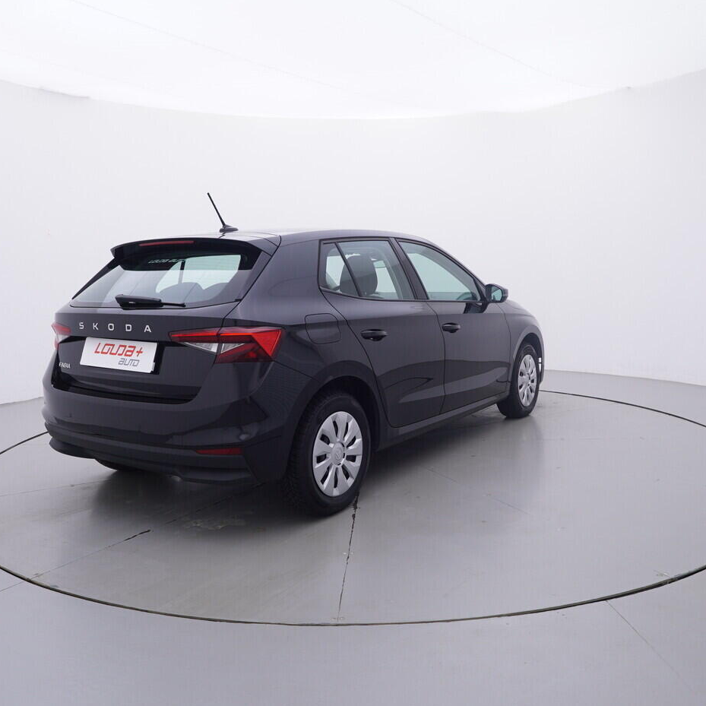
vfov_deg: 54.6
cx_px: 366
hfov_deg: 54.6
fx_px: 684
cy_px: 351
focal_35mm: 30
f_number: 5
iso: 200
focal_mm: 15
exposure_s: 1/80
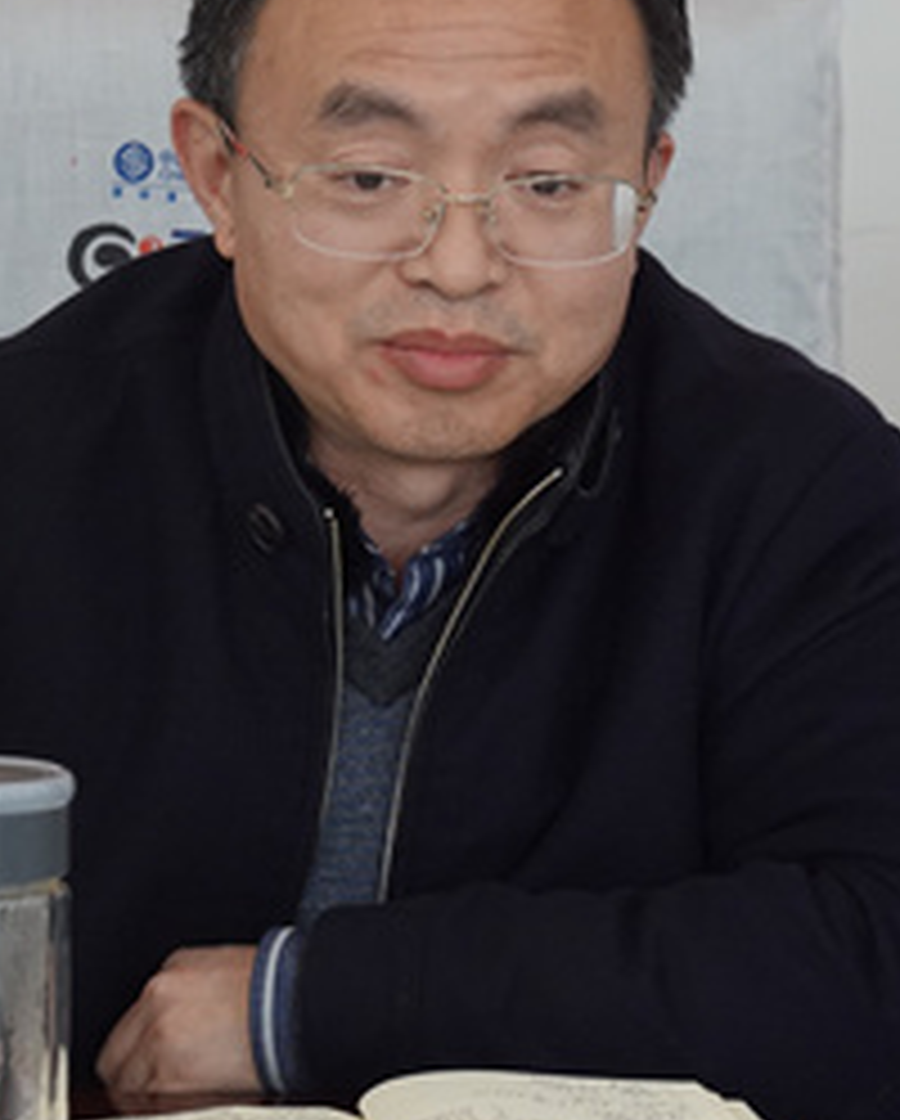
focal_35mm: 211
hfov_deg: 7.3
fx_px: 7008
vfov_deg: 9.1
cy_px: 571
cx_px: 387
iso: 800
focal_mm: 37.41
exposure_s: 1/60
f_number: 4
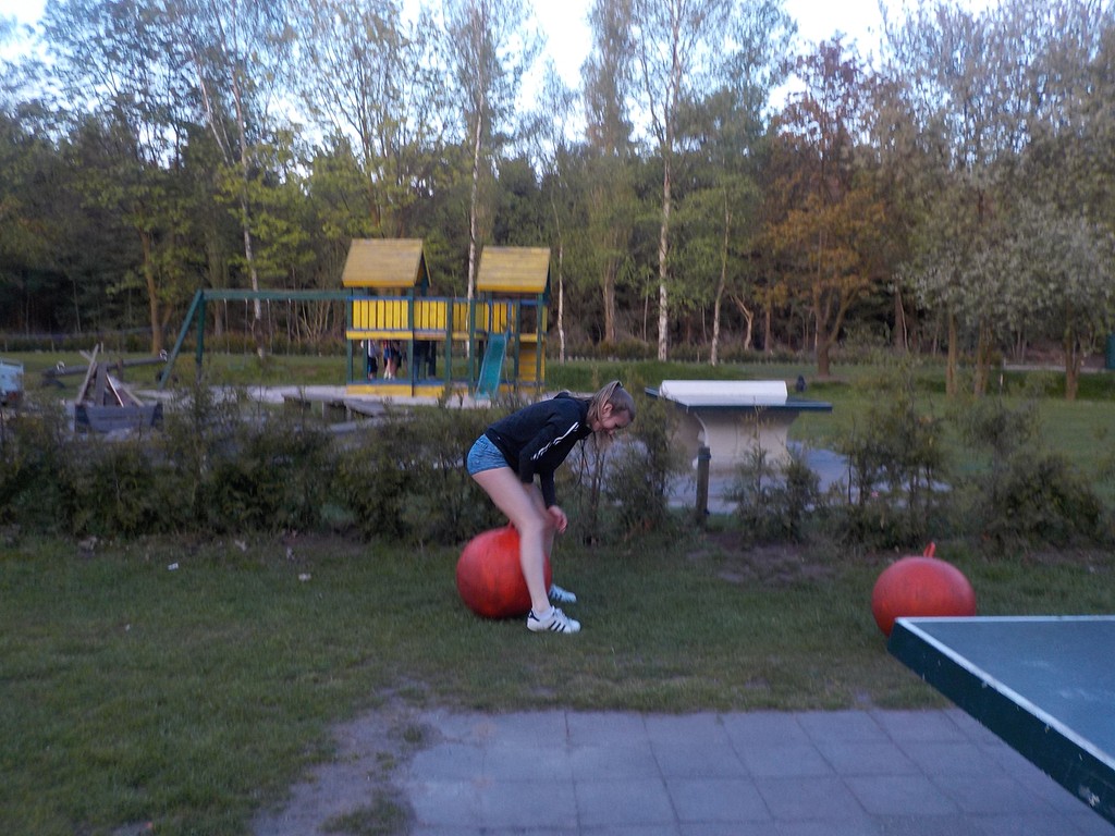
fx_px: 966
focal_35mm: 30
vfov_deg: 46.8
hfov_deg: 60.0
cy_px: 418
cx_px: 558
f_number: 3.3
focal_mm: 4.1
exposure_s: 1/50
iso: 125
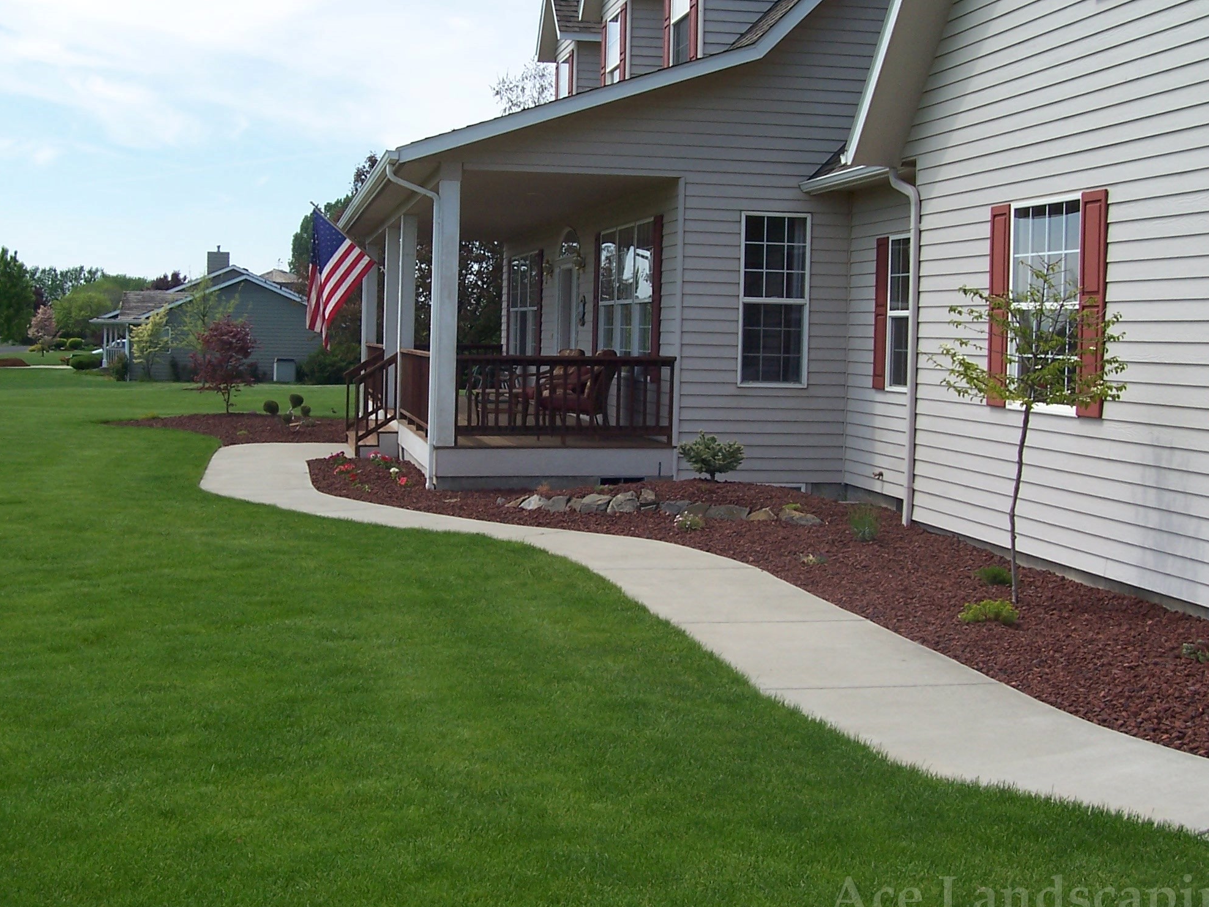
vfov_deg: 29.6
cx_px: 557
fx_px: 1711
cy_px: 402
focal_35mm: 49
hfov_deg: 38.9
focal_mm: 7
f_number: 5.6
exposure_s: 1/250
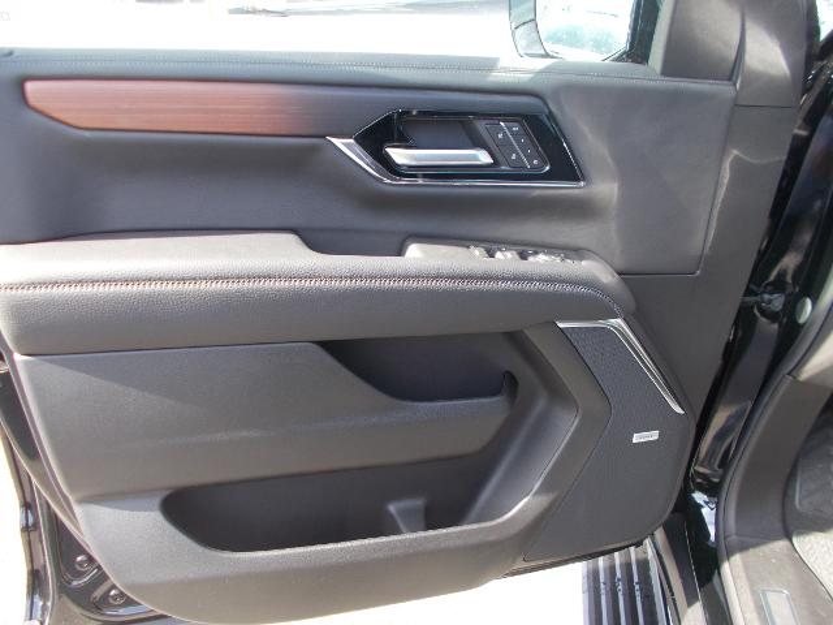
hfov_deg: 67.3
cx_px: 416
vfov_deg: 53.1
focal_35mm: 26
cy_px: 312
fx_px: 626
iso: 80
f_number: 3.2
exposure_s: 1/40
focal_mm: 4.6
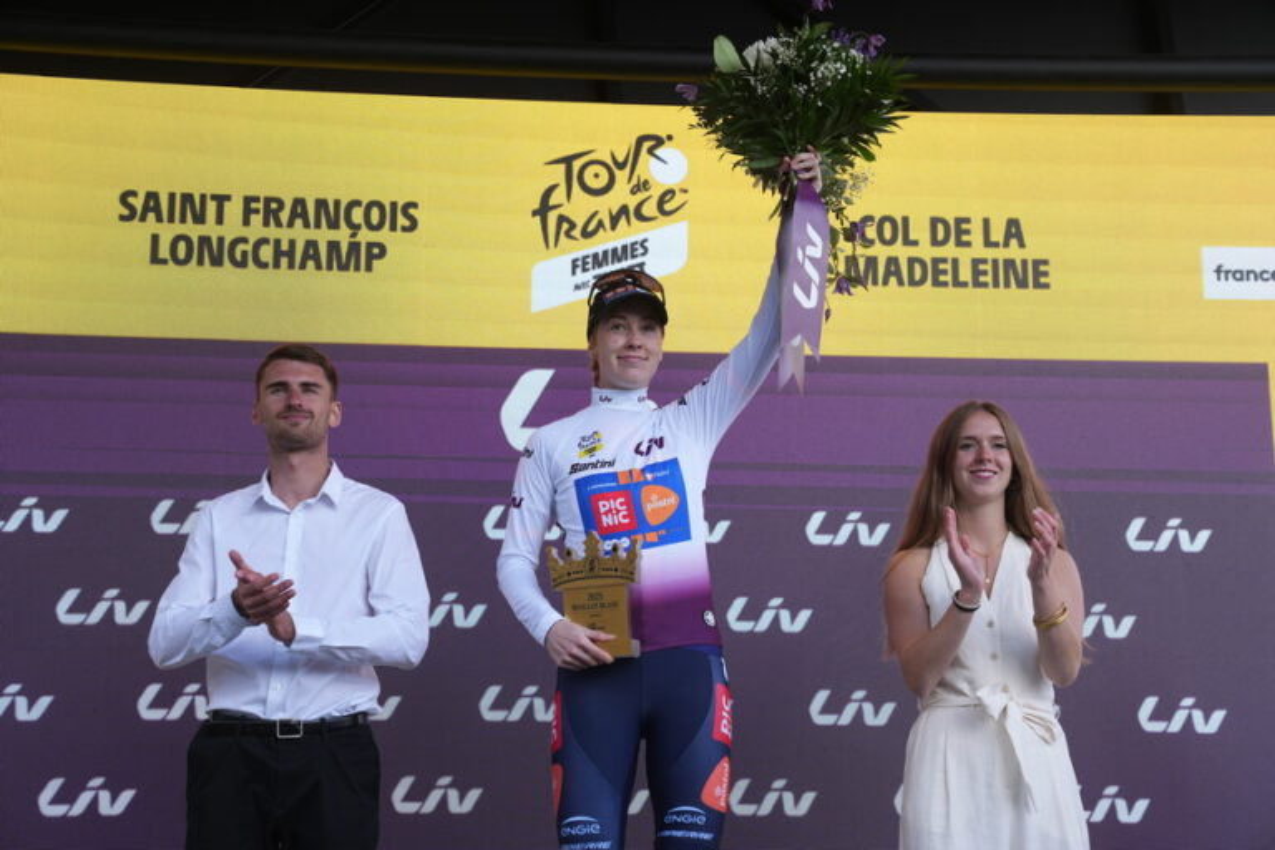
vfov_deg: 21.9
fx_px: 2196
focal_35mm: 62
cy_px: 425
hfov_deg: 32.4
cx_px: 638
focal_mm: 62
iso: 400
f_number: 5
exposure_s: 1/400
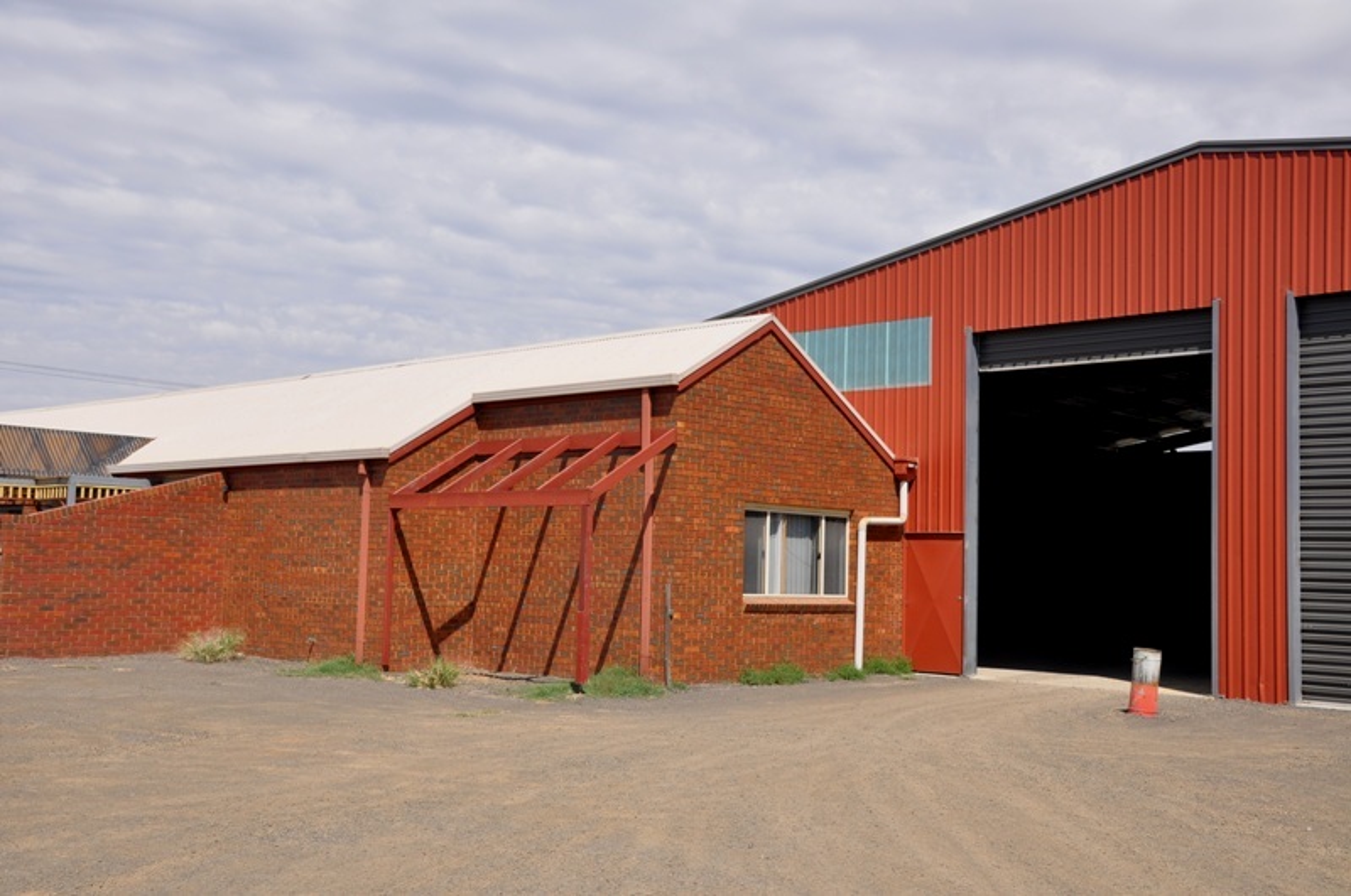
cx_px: 676
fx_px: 1405
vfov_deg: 35.4
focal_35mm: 38
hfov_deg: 51.3
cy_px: 448
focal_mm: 25
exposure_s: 1/400
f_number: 10
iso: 200
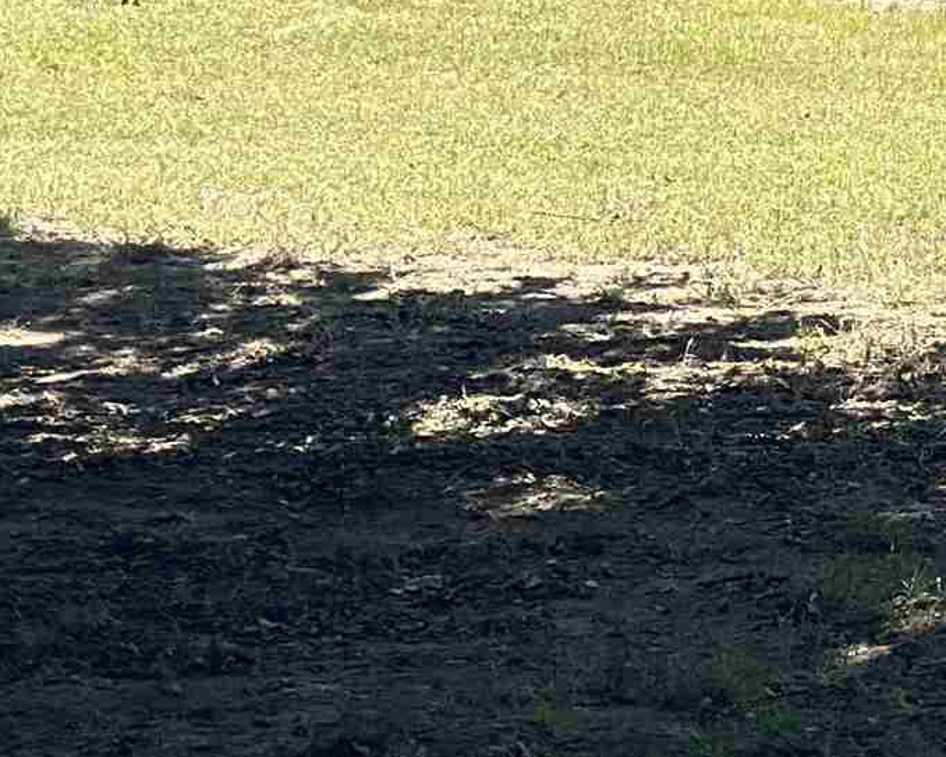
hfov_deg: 8.7
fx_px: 5935
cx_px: 1782
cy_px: -382
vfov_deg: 7.2
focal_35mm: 212
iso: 100
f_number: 1.78
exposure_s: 1/1848
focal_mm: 6.86
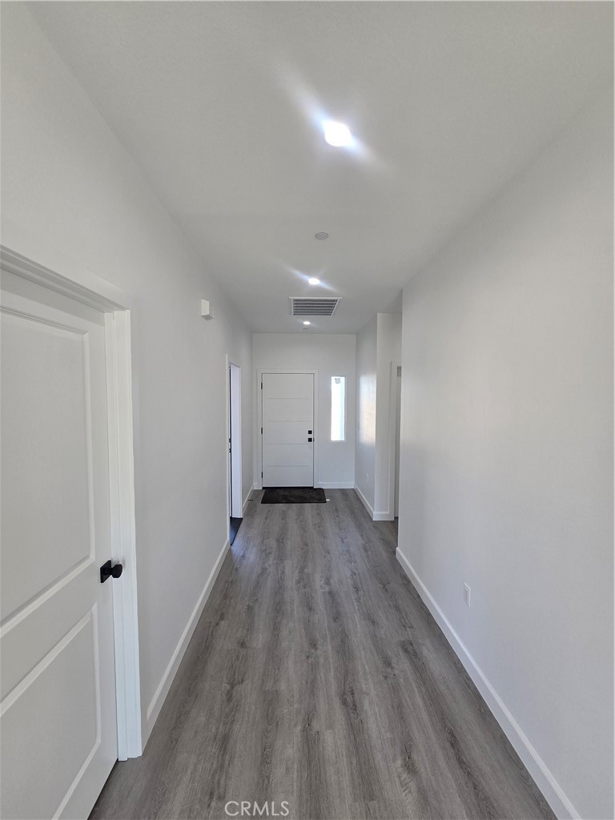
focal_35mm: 13
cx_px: 308
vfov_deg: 106.2
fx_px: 308
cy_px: 410
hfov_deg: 89.9
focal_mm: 2.2
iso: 80
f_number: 2.2
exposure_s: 1/120
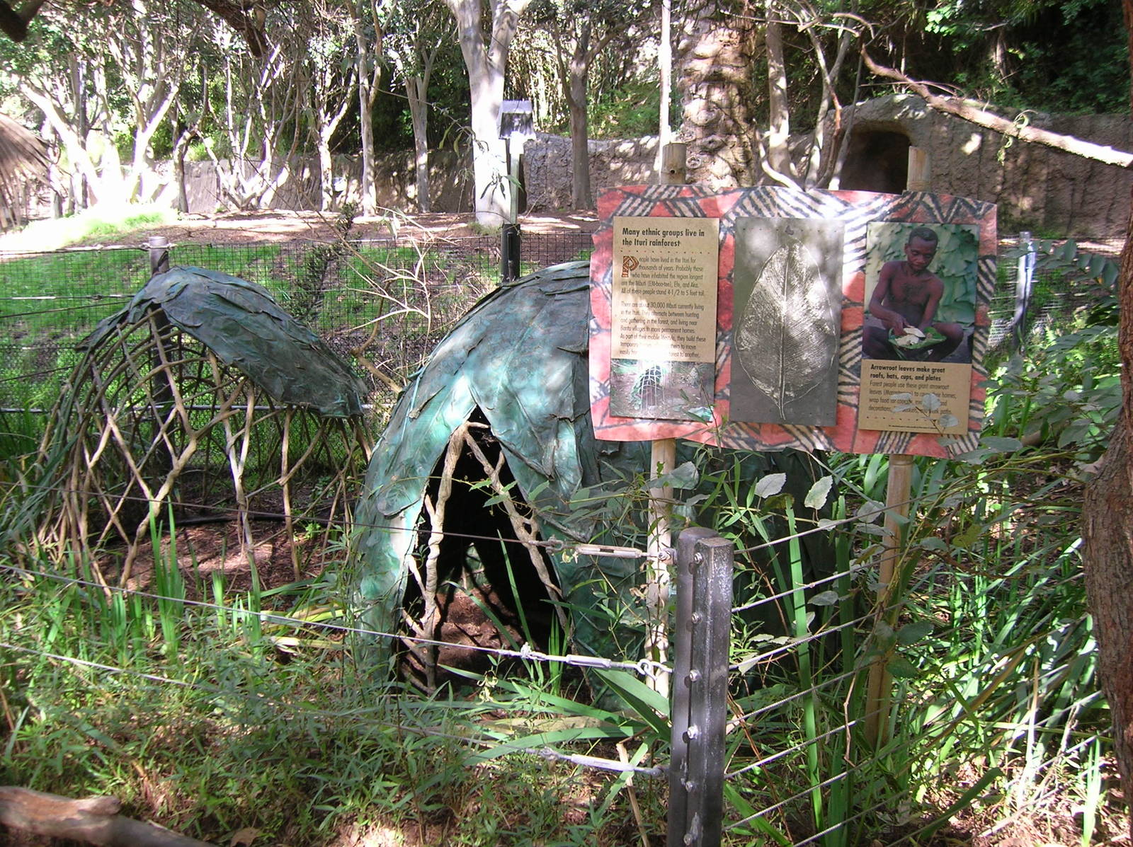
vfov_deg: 40.6
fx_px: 1145
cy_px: 424
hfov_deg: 52.7
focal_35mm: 35
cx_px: 566
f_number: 2.9
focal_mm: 5.8
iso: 50
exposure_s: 1/33.6
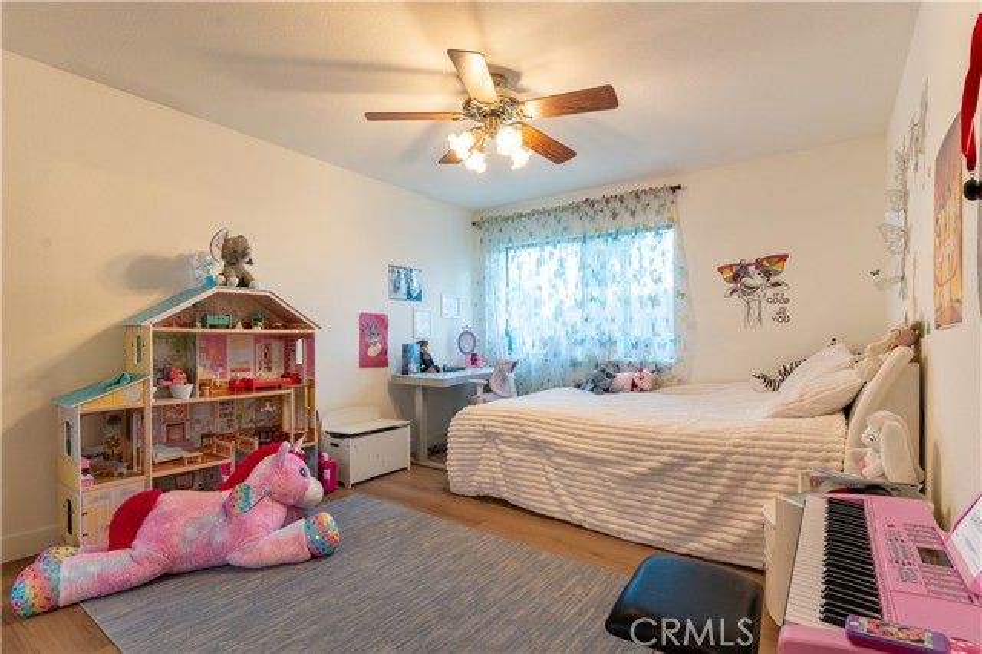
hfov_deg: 93.3
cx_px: 491
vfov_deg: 70.4
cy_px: 327
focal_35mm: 17
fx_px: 463
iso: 400
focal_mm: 17
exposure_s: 1/160
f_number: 8
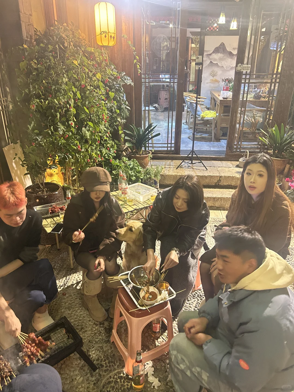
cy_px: 196
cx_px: 147
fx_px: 294
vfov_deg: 67.3
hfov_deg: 53.1
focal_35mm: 26
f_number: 1.5
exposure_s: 1/25
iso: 640
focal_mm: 5.7
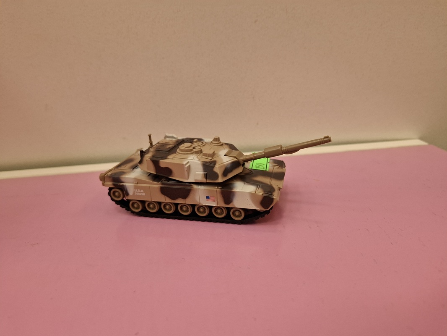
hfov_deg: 73.9
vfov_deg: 58.9
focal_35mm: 23
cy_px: 168
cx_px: 224
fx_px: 297
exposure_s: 1/100
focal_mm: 5.54
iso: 100
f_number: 1.8
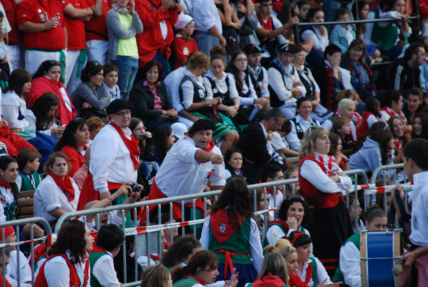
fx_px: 2771
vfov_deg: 5.9
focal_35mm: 233
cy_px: 143
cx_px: 194
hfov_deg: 8.8
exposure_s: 1/125
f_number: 5.6
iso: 280
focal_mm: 135
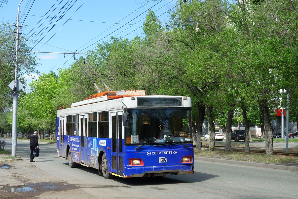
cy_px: 100
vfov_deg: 31.2
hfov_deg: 45.4
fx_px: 356
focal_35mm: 43
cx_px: 149
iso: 125
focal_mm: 16.01
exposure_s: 1/500
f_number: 4.5
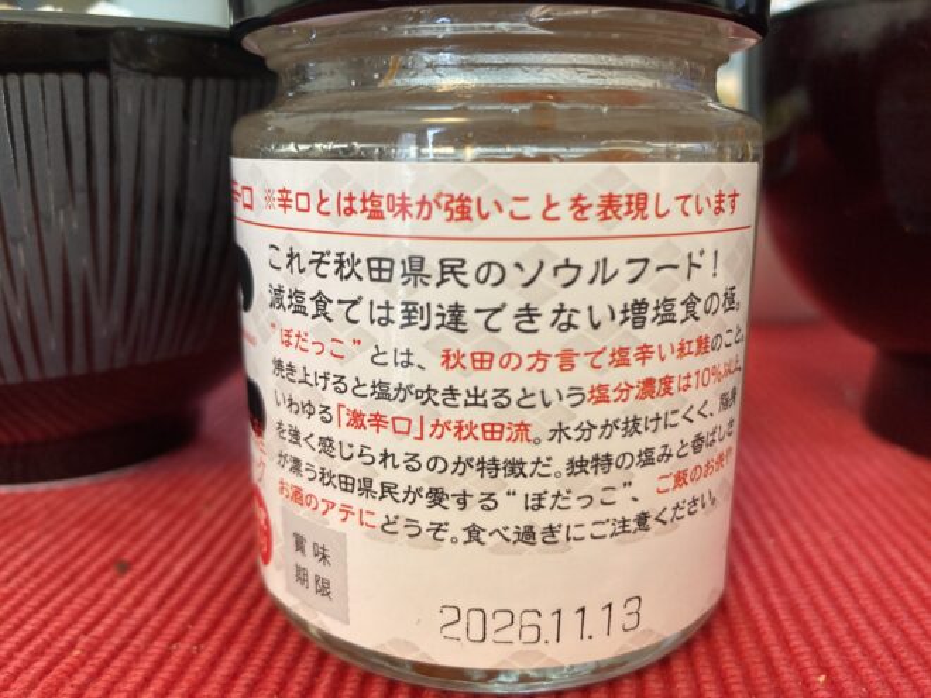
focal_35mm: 28
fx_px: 753
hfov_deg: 63.4
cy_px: 349
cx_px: 466
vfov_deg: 49.7
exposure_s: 1/60
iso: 100
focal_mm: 3.99
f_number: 1.8
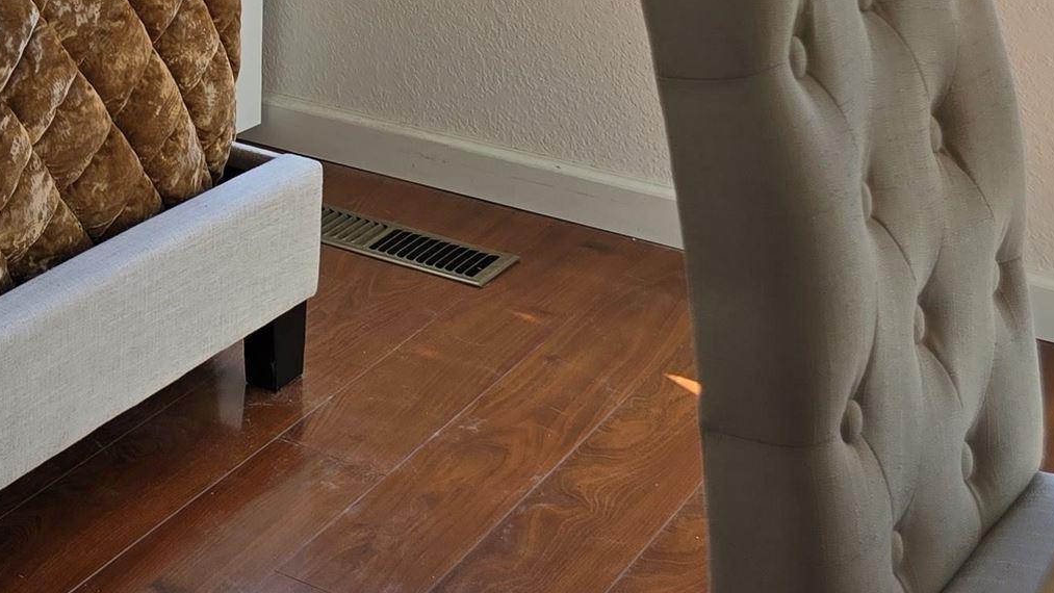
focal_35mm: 76
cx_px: -388
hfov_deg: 23.8
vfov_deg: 14.6
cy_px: -356
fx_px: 2124
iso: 20
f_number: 1.7
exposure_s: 1/120
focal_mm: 6.3
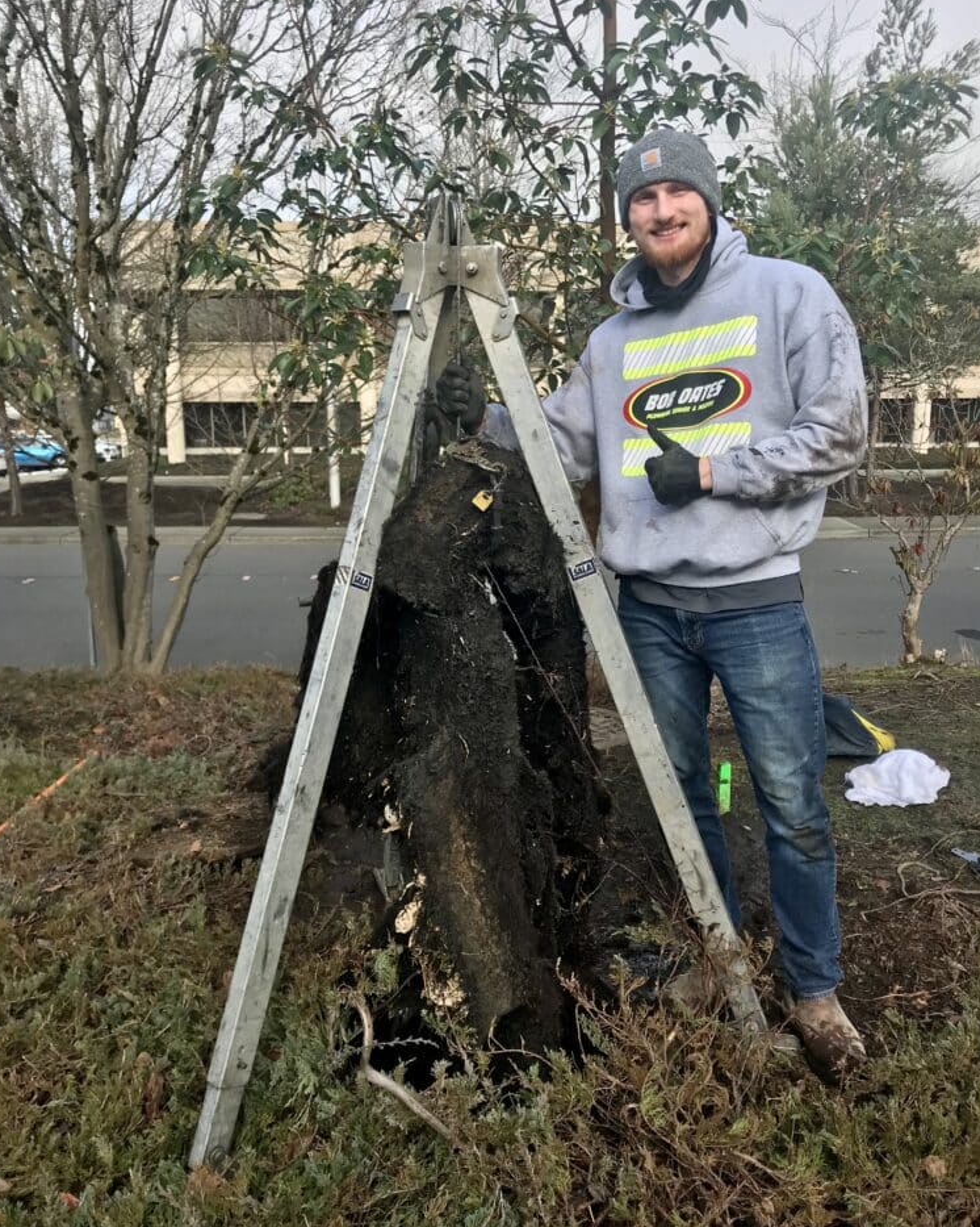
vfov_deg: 58.8
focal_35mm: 30
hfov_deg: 48.5
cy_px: 639
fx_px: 1088
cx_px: 489
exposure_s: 1/720
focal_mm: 3.99
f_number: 1.8
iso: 20
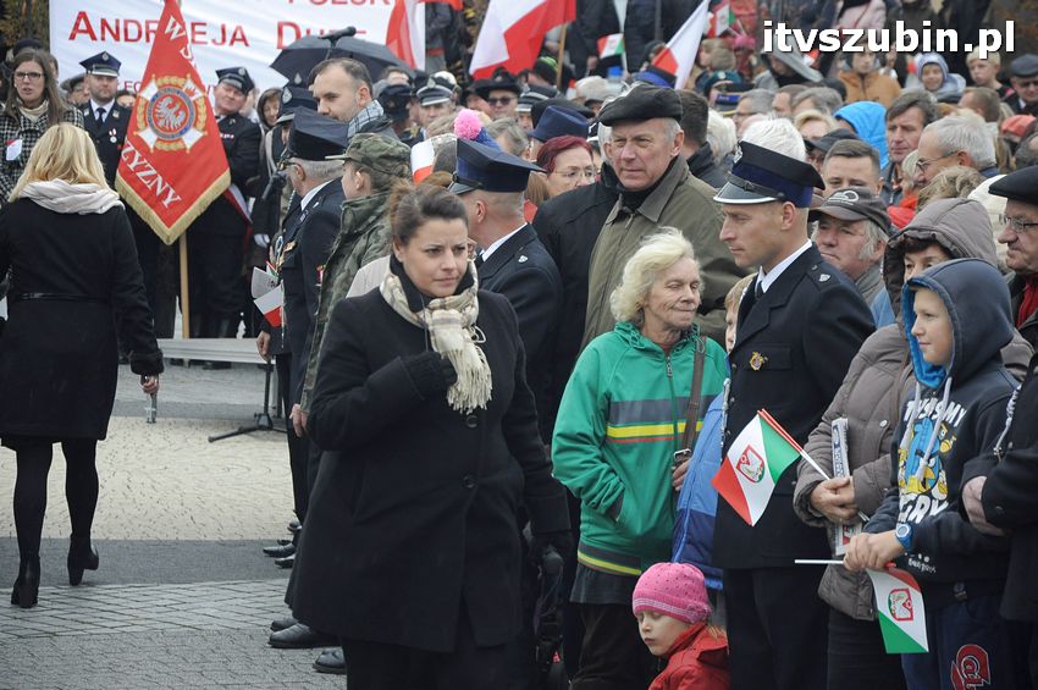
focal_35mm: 158
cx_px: 519
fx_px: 4537
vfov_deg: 8.7
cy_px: 345
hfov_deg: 13.1
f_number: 5.6
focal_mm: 105
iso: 800
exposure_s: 1/320
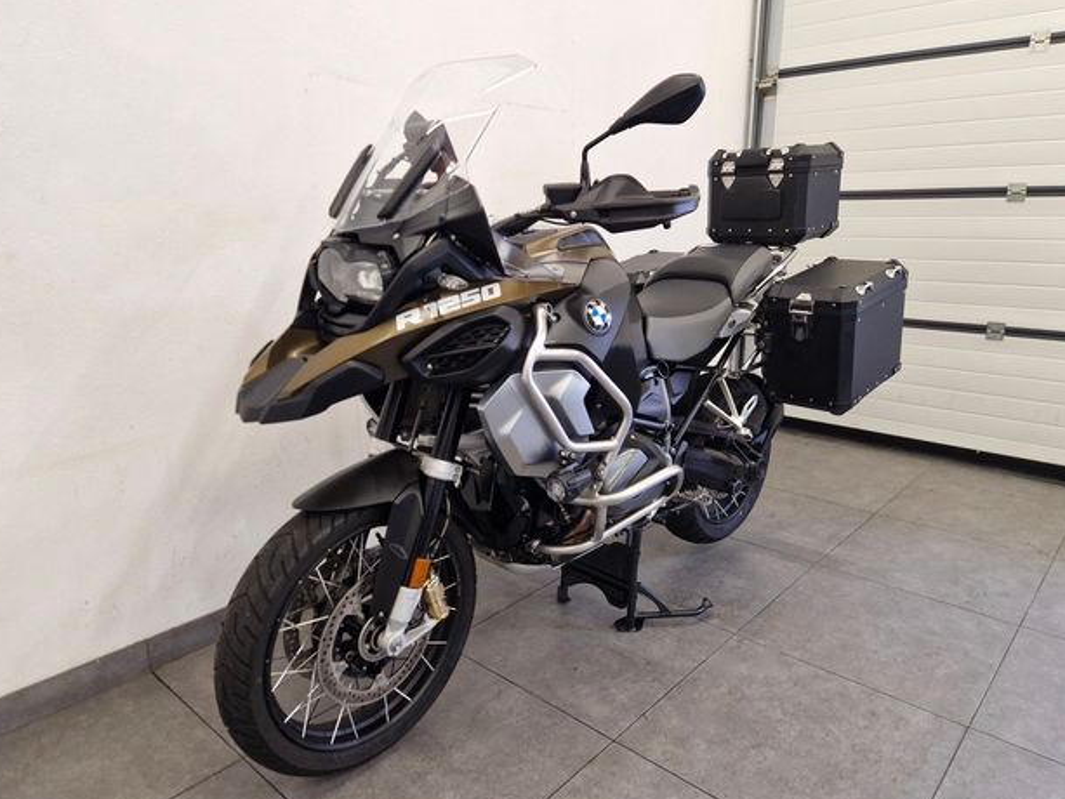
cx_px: 530
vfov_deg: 56.8
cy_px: 408
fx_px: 739
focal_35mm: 24
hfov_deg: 71.6
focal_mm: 5.4
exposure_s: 1/100
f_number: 1.8
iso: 500
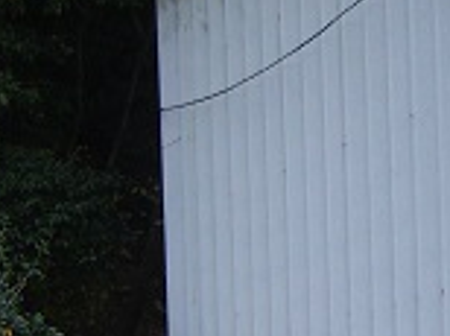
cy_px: 660
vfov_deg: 10.9
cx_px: -356
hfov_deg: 14.1
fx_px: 1609
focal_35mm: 124
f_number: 3.5
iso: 100
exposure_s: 1/50
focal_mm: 5
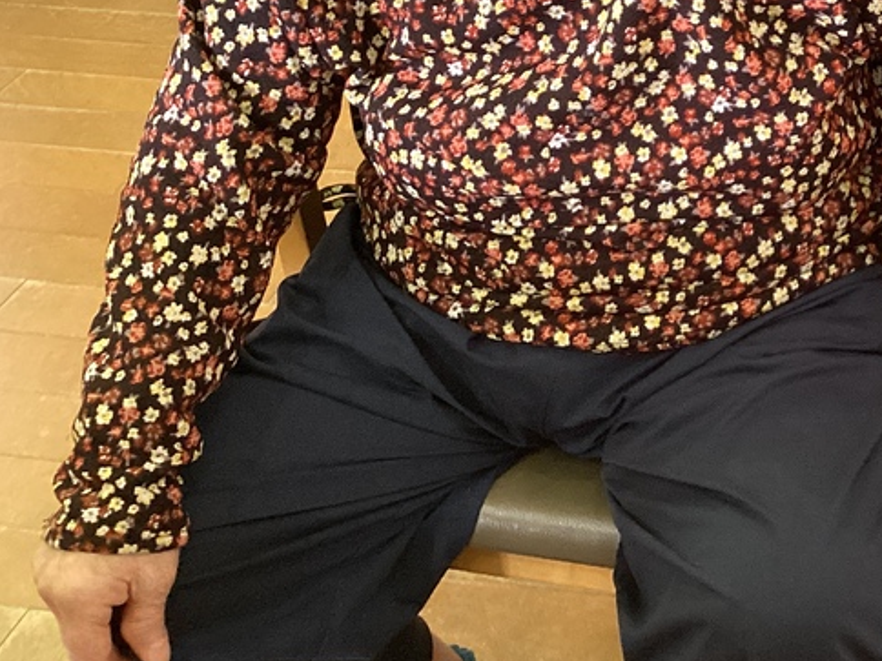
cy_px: 73
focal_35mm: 64
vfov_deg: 22.4
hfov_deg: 28.2
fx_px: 1631
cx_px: 904
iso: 125
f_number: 2.4
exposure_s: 1/60
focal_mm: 3.3
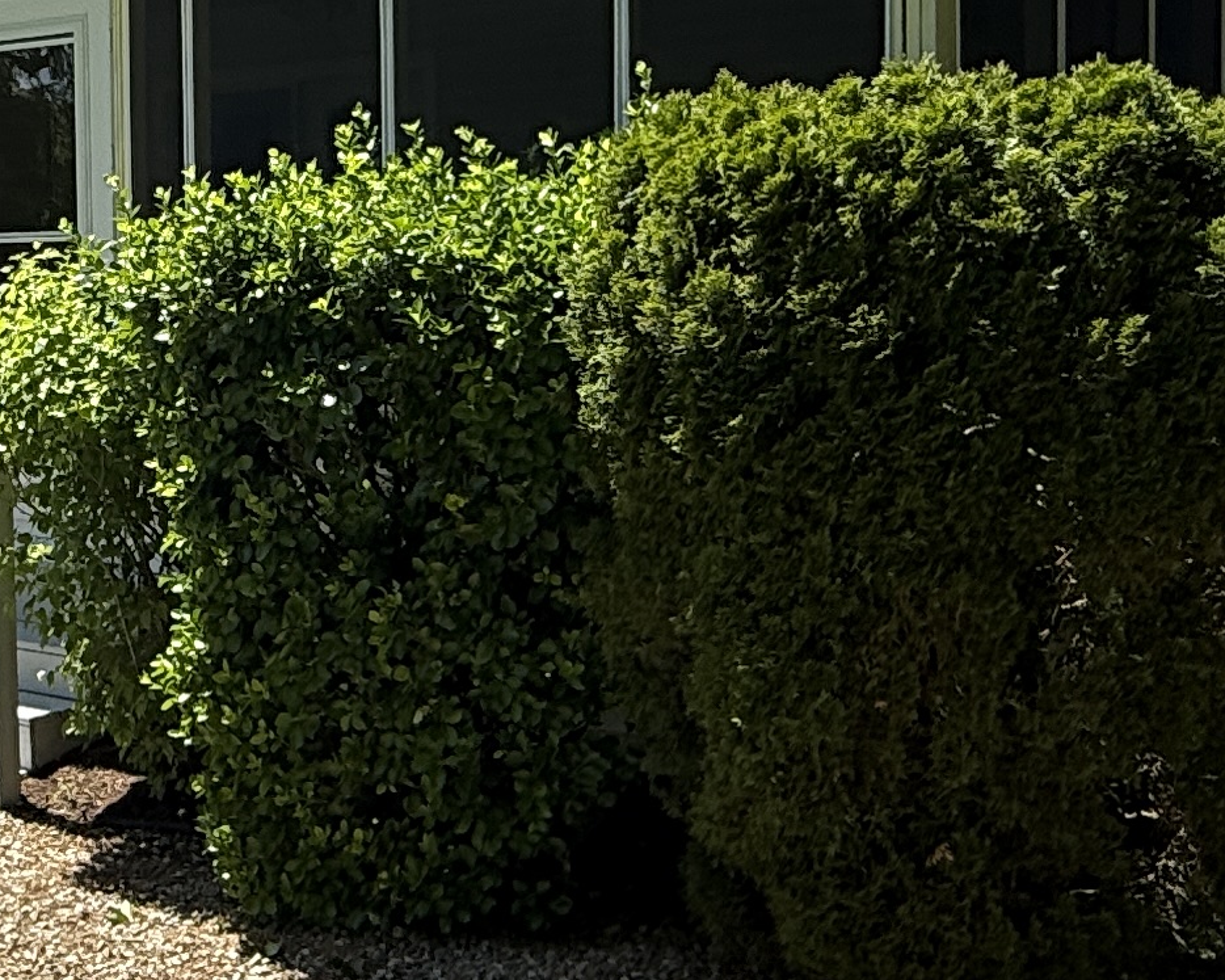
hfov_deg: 30.6
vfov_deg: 25.7
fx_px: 2139
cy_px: 345
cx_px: 135
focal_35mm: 59
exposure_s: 1/914
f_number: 2.2
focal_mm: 2.22
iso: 50
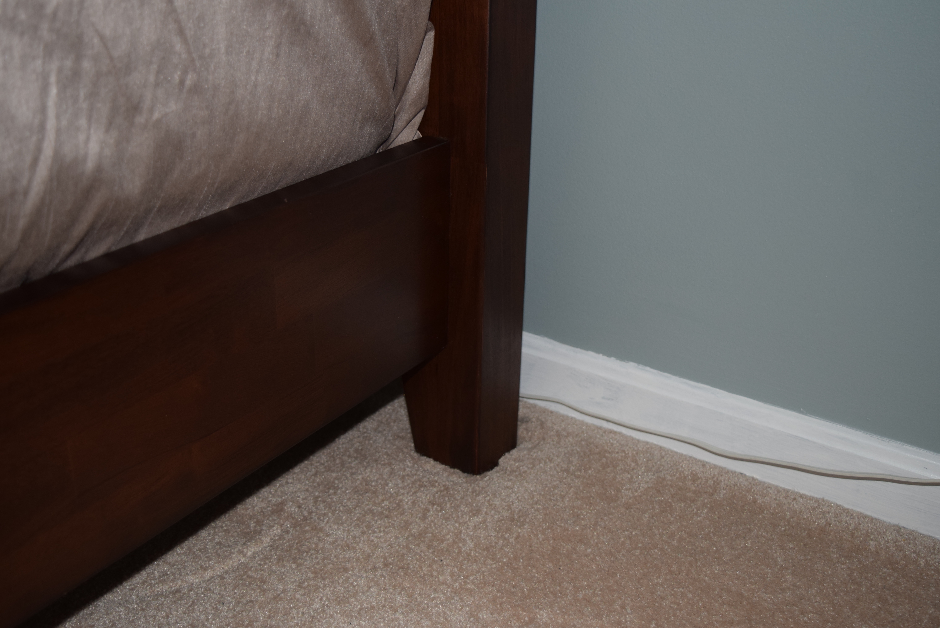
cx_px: 470
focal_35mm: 39
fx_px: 1019
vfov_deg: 34.3
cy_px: 314
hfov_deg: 49.5
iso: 560
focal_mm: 26
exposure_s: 1/60
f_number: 4
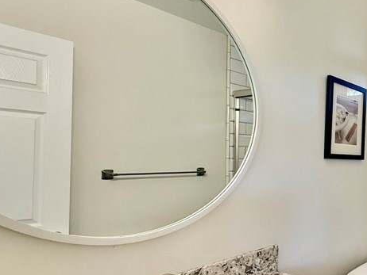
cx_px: 400
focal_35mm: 31
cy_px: 155
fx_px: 329
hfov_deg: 44.9
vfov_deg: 45.4
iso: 160
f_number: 2.2
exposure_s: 1/60
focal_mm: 2.22
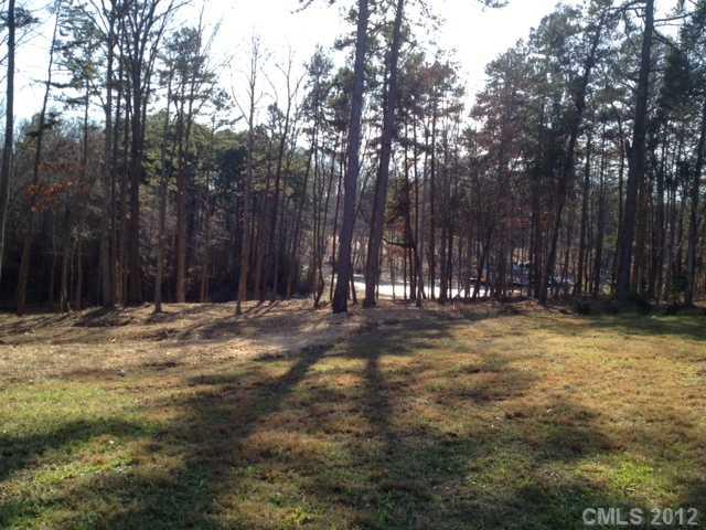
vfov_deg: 40.7
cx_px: 353
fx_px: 714
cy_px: 265
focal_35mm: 35
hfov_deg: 52.6
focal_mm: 4.28
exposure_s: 1/600
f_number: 2.4
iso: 50
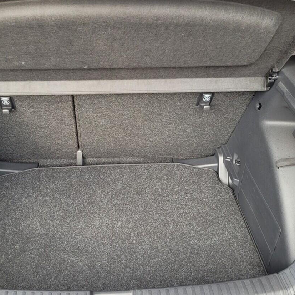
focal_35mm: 40
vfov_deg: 41.8
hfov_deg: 41.6
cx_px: 112
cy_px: 141
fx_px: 386
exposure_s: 1/100
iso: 125
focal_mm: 5.4
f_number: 1.8
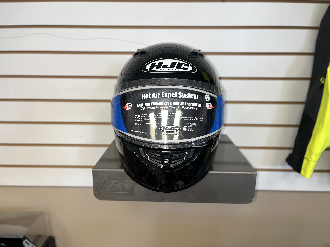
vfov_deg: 53.1
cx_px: 165
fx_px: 248
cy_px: 124
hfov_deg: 67.3
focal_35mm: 26
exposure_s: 1/52
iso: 64
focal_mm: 5.1
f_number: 1.6
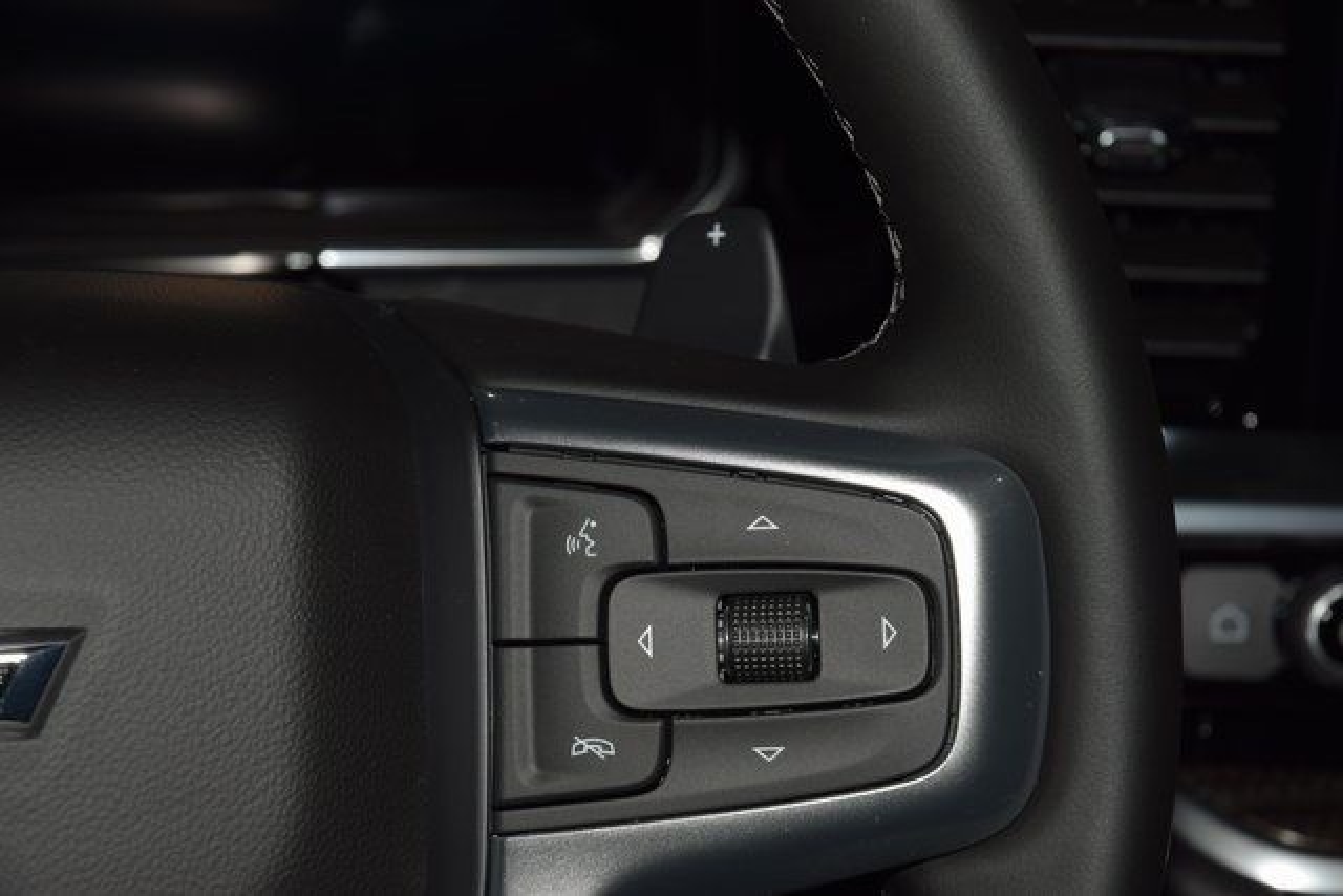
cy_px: 448
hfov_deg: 19.5
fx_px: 3918
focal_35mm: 105
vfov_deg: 13.0
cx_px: 672
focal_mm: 70
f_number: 8
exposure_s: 1/125
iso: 100
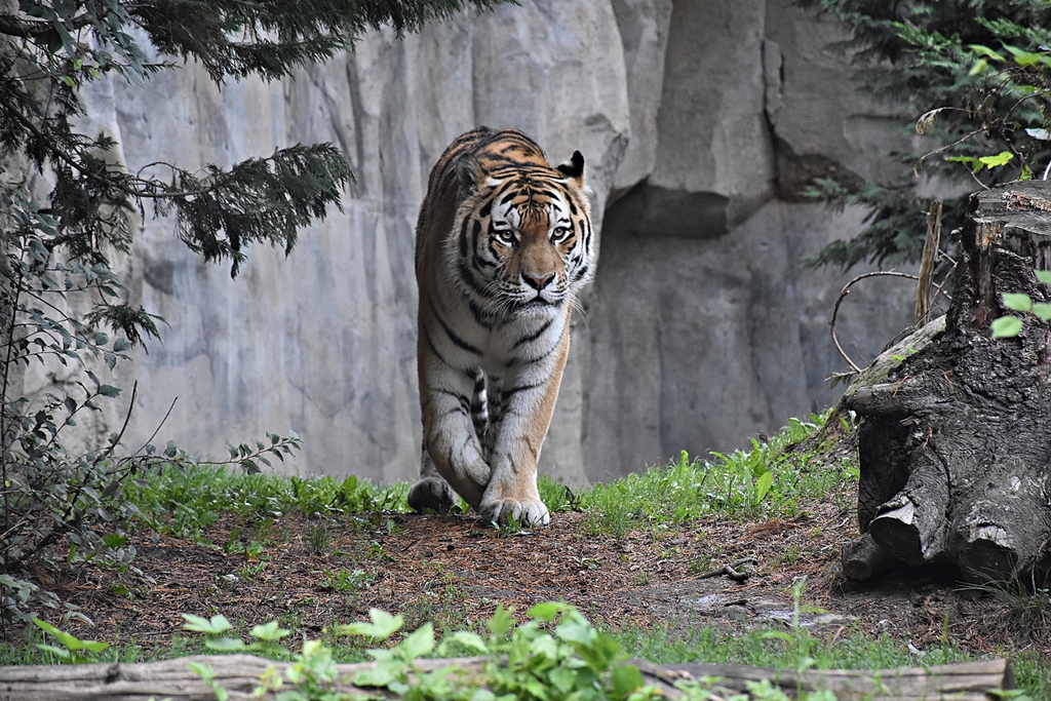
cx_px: 526
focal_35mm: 210
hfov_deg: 9.8
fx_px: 6131
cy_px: 350
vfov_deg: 6.5
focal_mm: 140
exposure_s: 1/125
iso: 1600
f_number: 5.6
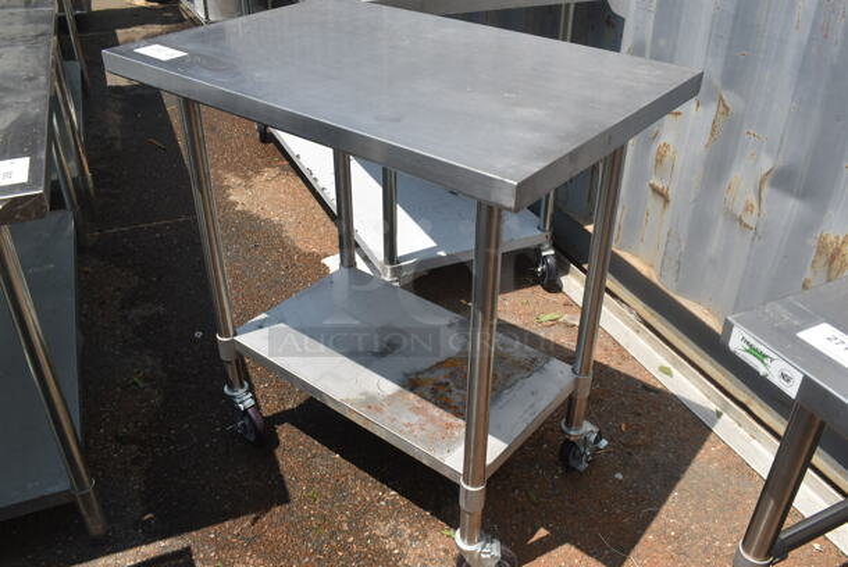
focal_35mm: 32
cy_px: 284
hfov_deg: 59.4
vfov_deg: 41.8
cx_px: 424
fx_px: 743
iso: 200
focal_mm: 21
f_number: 8
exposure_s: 1/500
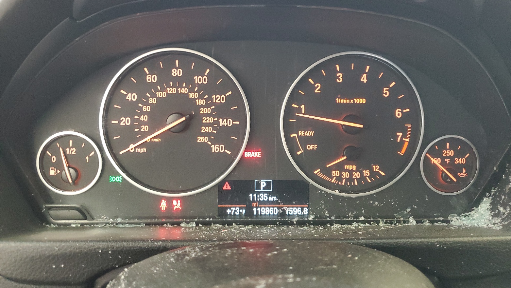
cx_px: 261
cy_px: 105
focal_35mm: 29
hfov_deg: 66.1
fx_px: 393
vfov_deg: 39.9
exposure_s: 1/20
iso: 305
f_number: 1.5
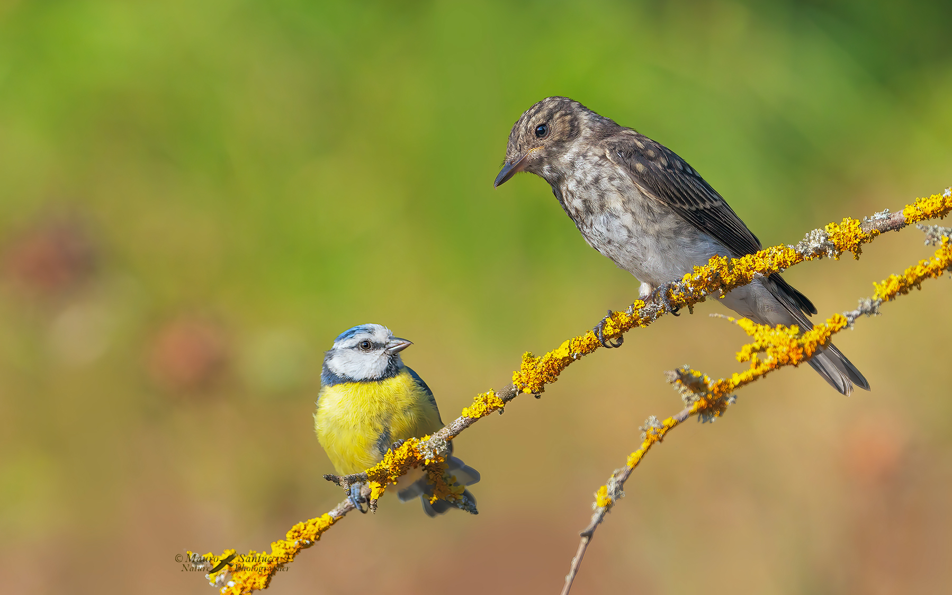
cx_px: 476
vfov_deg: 2.0
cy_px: 308
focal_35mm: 652
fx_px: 16917
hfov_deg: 3.2
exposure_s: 1/1600
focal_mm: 426
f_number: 8
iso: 800
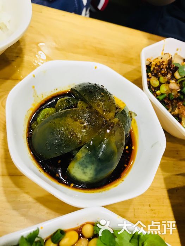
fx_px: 200
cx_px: 92
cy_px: 123
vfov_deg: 63.4
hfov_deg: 49.7
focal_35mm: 28
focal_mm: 3.99
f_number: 1.8
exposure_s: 1/17
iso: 40
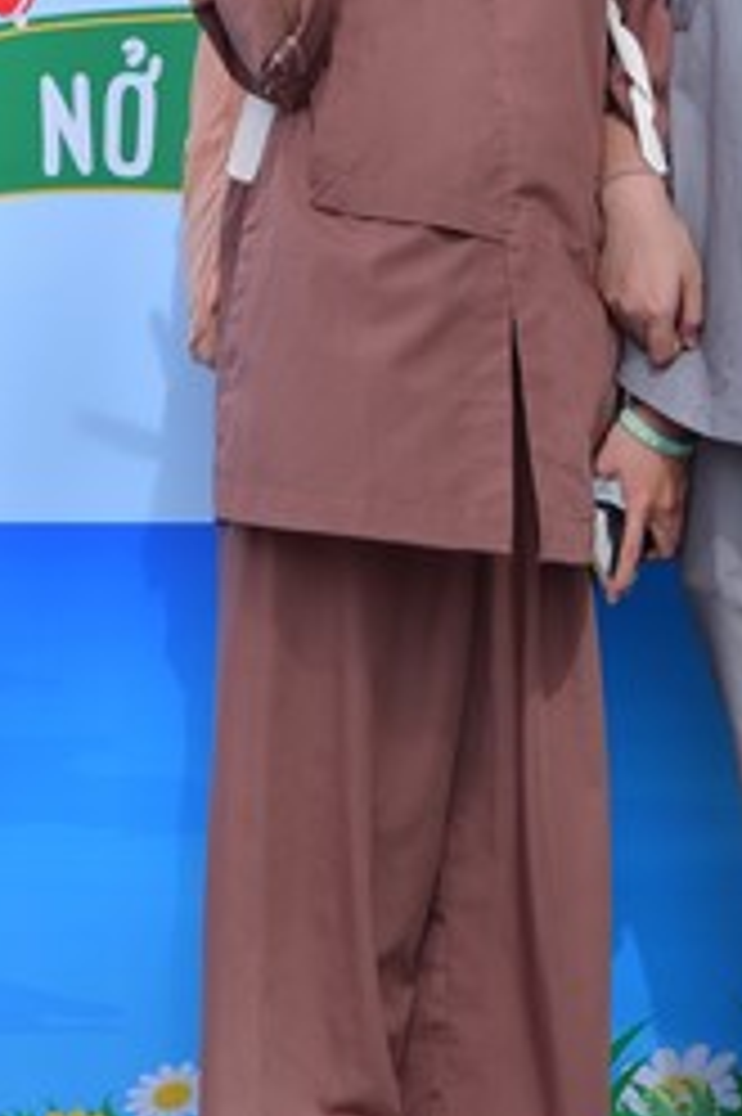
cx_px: 461
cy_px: -18
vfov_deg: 7.0
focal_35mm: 294
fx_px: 9102
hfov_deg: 4.7
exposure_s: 1/320
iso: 100
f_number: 9
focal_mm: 112
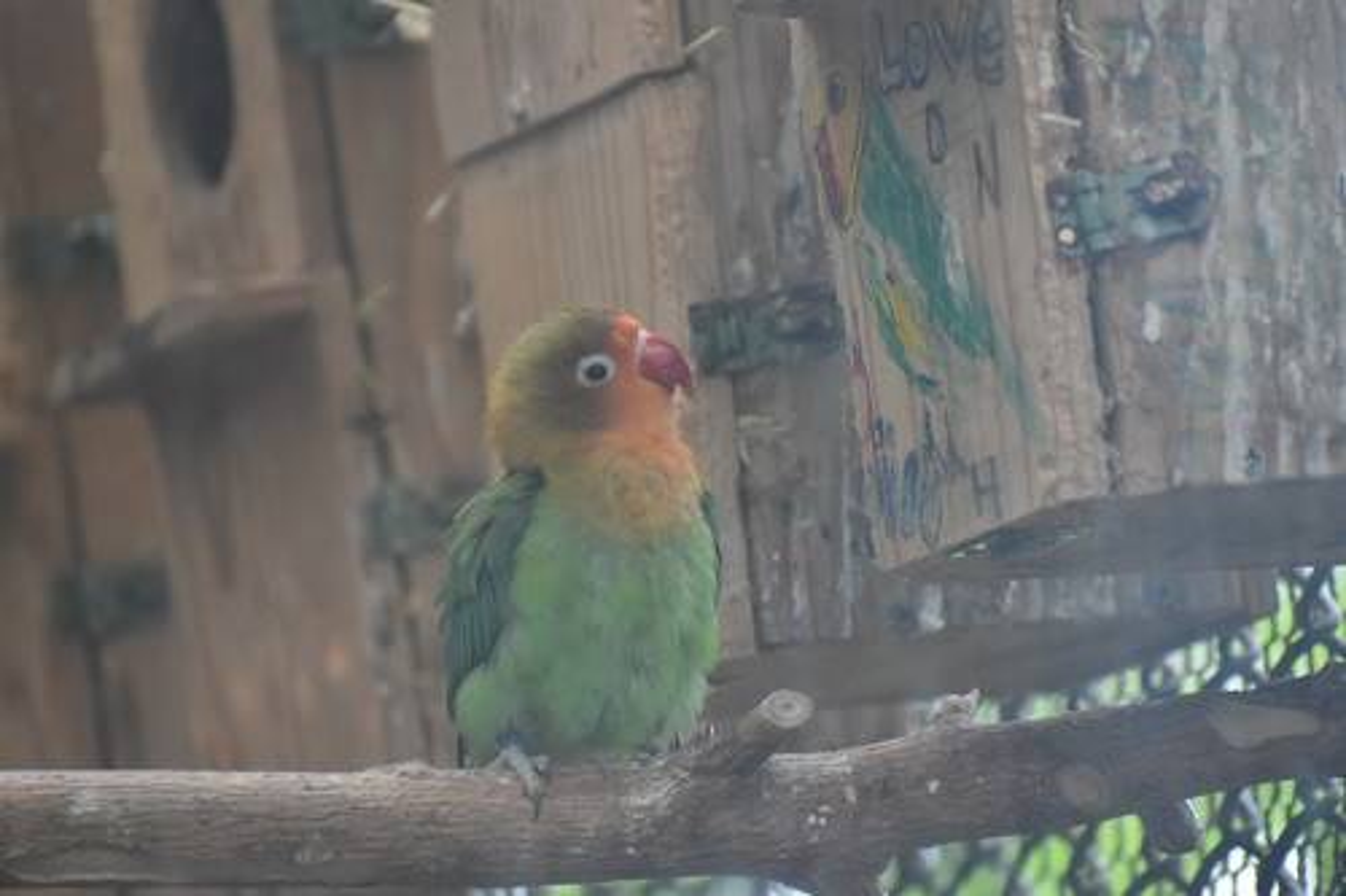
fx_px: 13455
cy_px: 448
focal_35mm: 360
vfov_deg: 3.8
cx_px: 673
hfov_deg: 5.7
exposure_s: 1/80
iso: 1250
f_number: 6
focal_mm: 240
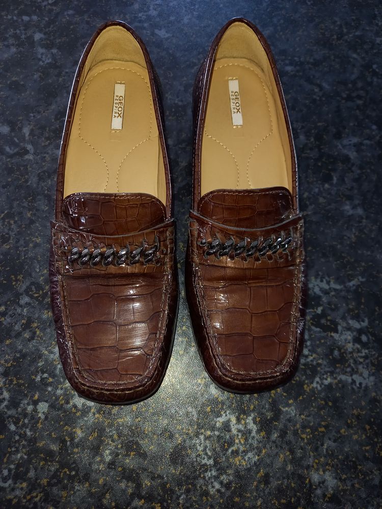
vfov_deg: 69.4
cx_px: 191
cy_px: 254
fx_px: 368
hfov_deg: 54.9
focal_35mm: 25
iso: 100
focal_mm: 4.6
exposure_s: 1/49
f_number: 2
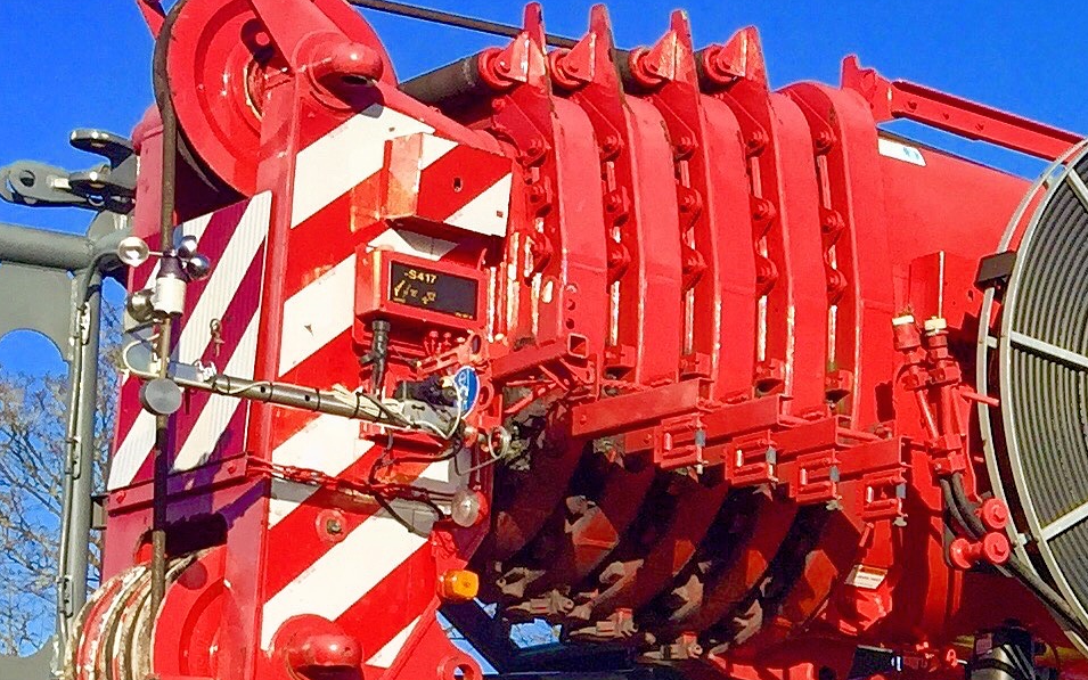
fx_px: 3114
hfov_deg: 18.1
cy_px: 759
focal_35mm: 105
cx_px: 1512
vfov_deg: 12.2
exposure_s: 1/1041
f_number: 2.2
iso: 32
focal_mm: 4.15
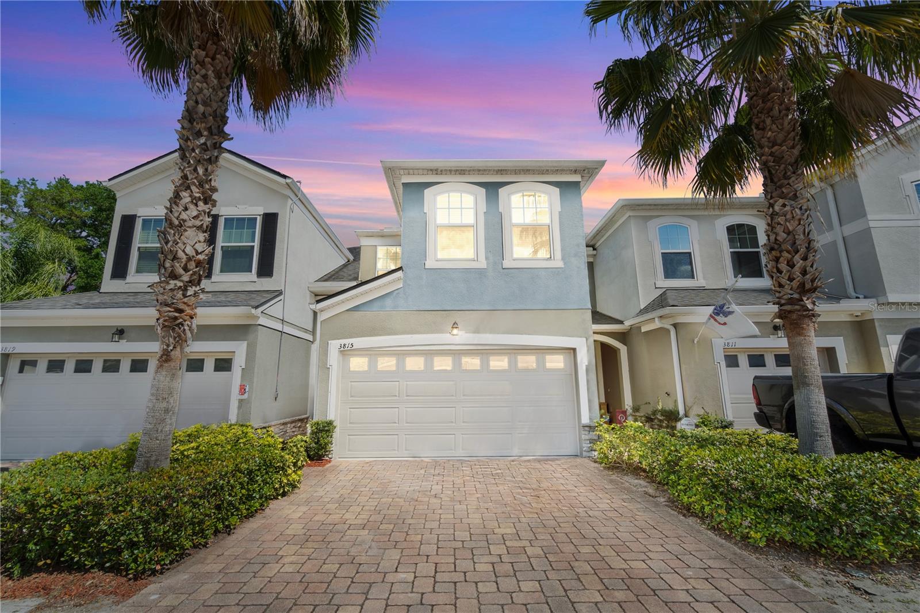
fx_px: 383
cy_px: 306
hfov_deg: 100.4
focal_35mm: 15
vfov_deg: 77.3
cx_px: 460
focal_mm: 10
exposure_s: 1/200
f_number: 9
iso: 100
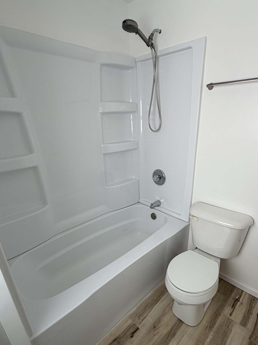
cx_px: 145
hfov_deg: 68.4
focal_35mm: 19
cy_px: 192
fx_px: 189
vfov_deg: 84.4
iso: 40
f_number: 2.2
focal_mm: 2.22
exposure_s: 1/131
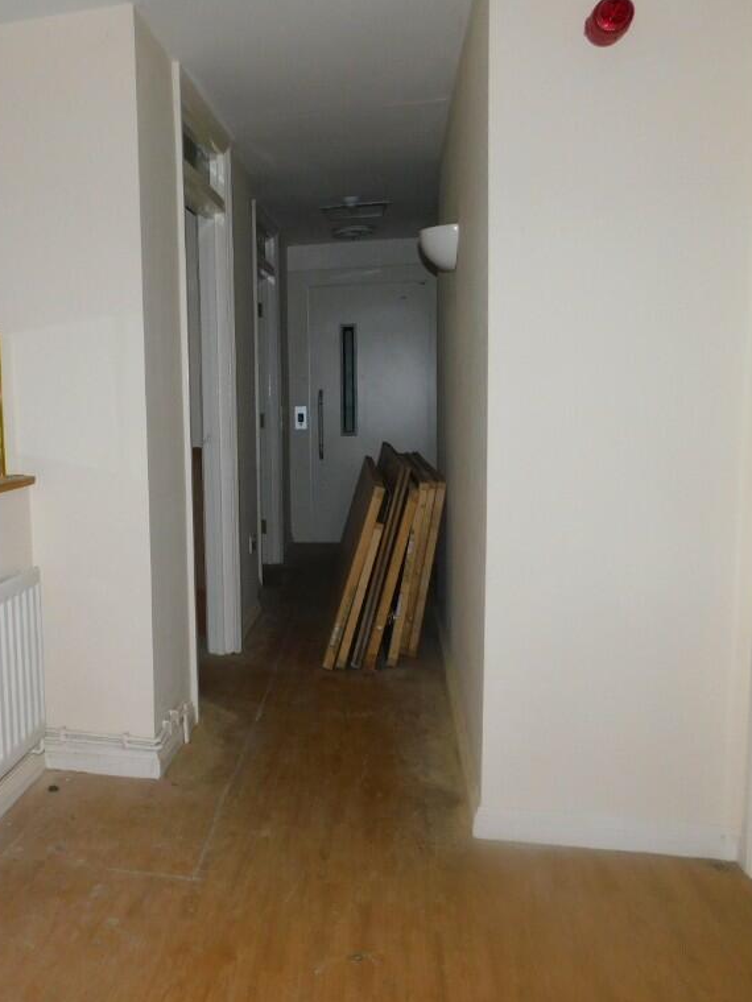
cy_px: 501
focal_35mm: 31
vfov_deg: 58.4
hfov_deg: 43.3
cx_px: 150
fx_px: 898
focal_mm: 4
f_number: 3
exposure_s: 1/30
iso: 200
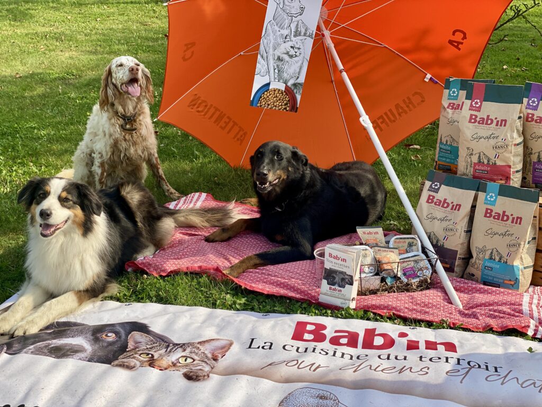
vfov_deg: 28.0
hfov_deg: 36.8
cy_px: 204
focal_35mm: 52
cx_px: 271
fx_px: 814
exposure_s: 1/922
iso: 20
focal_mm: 6
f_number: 2
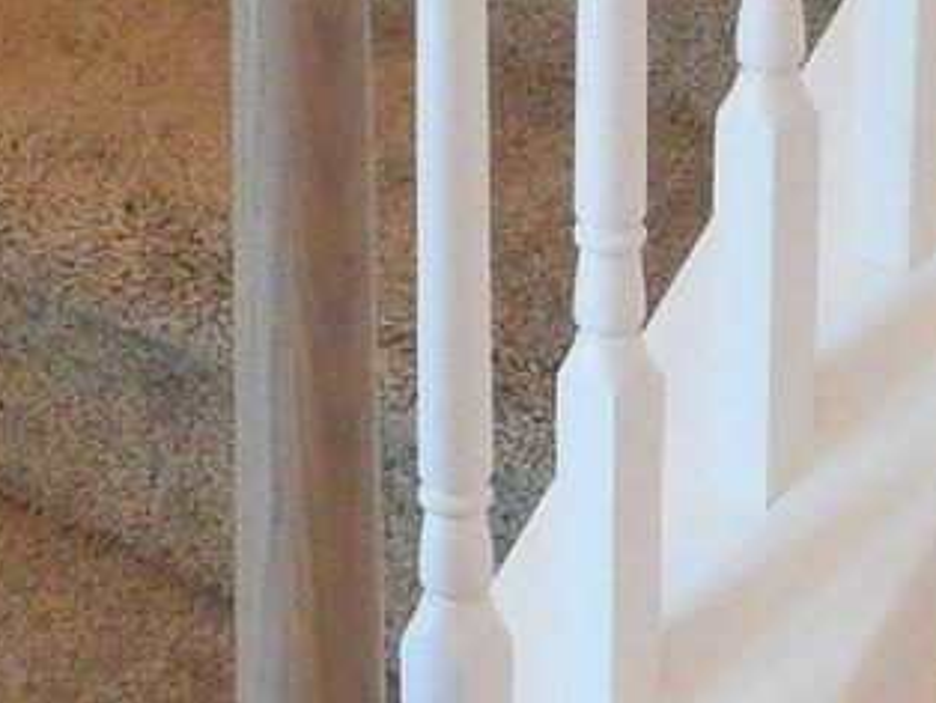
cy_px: -247
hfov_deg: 12.1
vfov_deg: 9.0
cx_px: 408
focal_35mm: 163
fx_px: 4411
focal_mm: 4.5
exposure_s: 1/30
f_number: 3.7
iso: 250
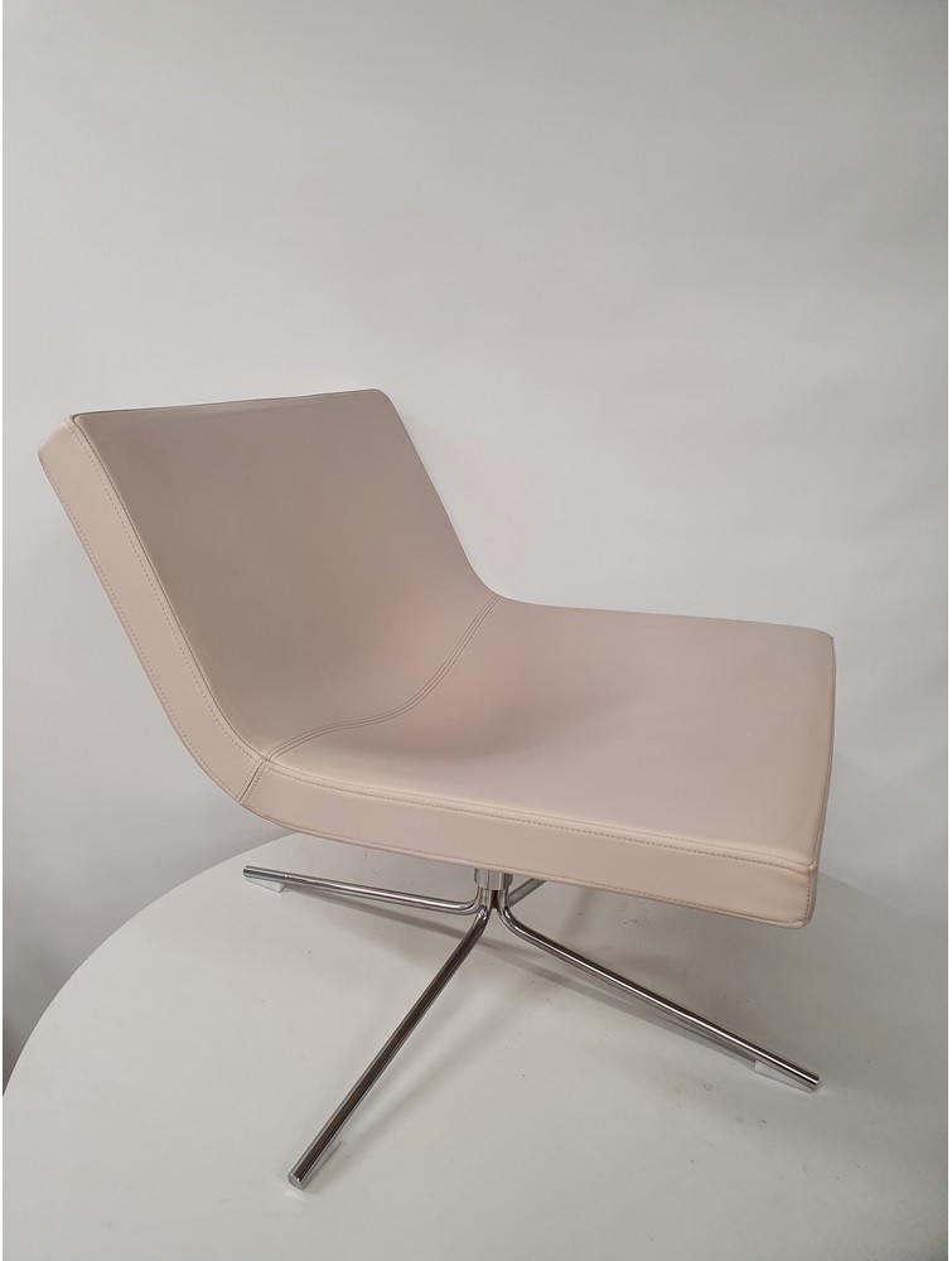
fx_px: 949
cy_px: 630
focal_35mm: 26
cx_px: 476
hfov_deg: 53.3
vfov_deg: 67.2
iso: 200
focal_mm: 4.32
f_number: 2.4
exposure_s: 1/50
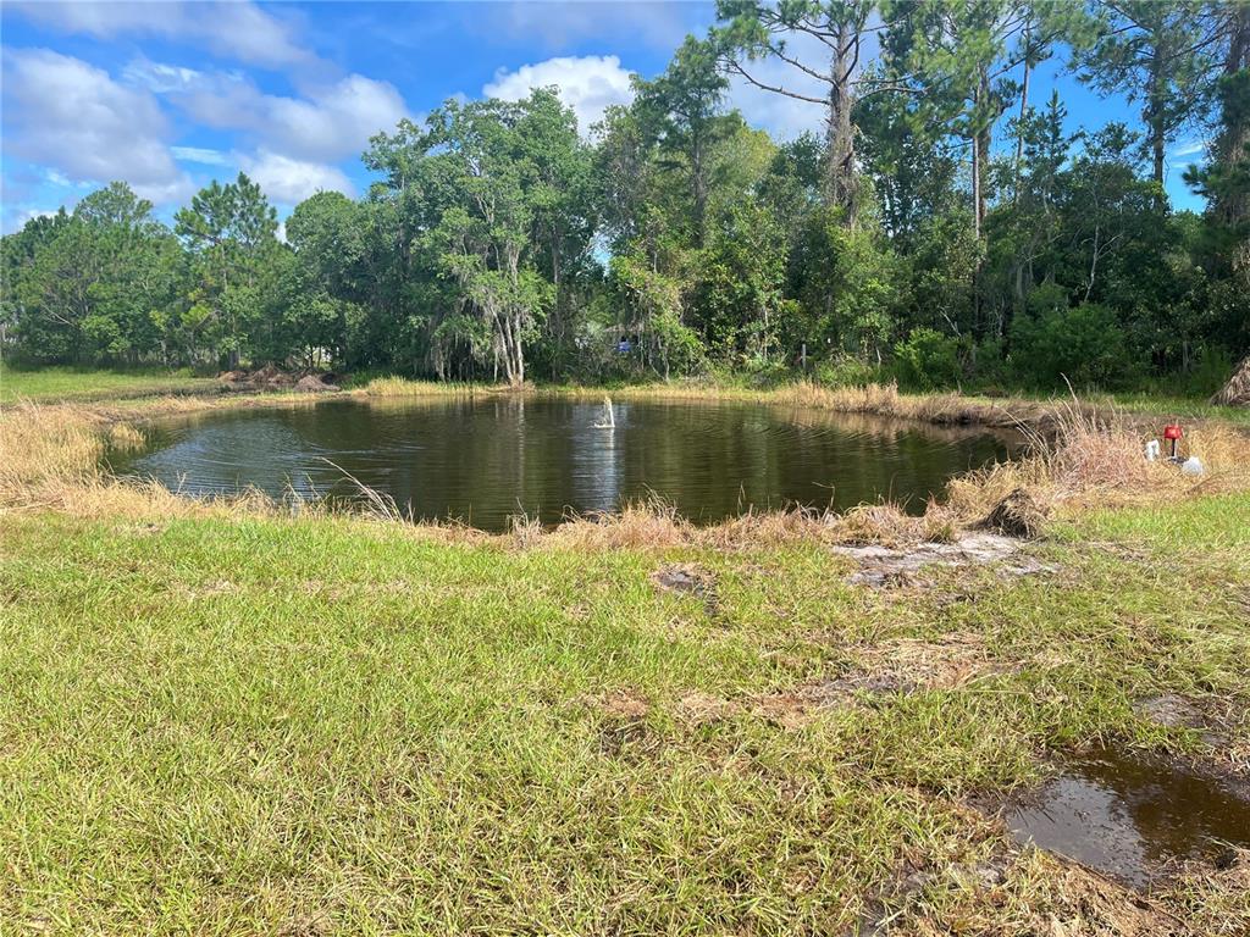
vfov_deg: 53.1
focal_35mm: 26
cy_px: 468
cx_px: 625
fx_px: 939
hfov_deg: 67.3
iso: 50
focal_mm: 5.1
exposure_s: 1/1129
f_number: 1.6
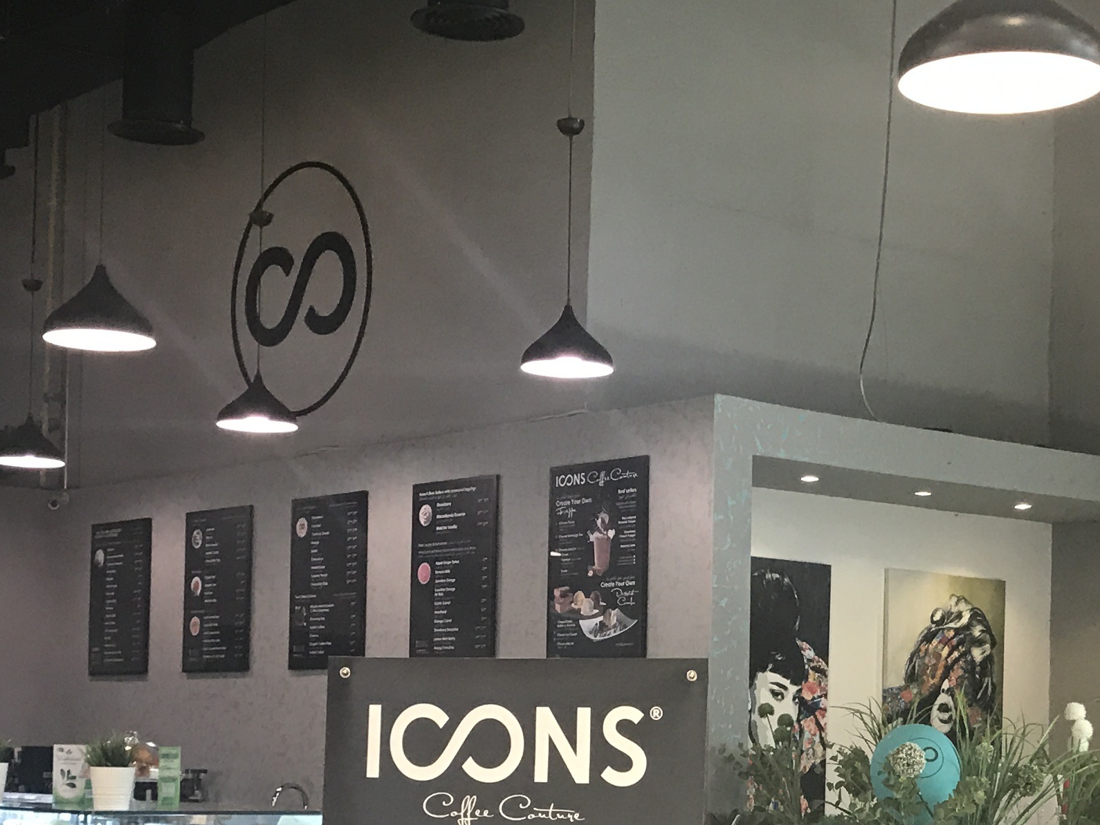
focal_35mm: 71
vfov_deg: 20.5
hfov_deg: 27.3
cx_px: 703
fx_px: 2257
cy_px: 678
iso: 32
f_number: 1.8
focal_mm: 3.99
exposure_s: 1/25
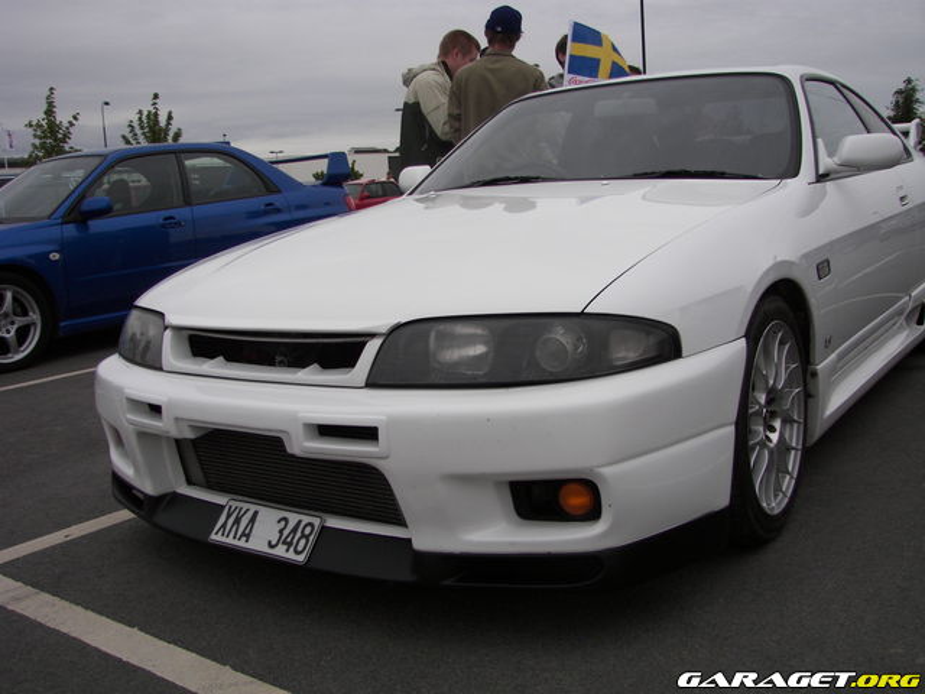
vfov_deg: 39.7
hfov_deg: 51.4
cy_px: 347
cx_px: 462
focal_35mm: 36
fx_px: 962
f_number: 2.8
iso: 64
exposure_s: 1/200
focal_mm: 6
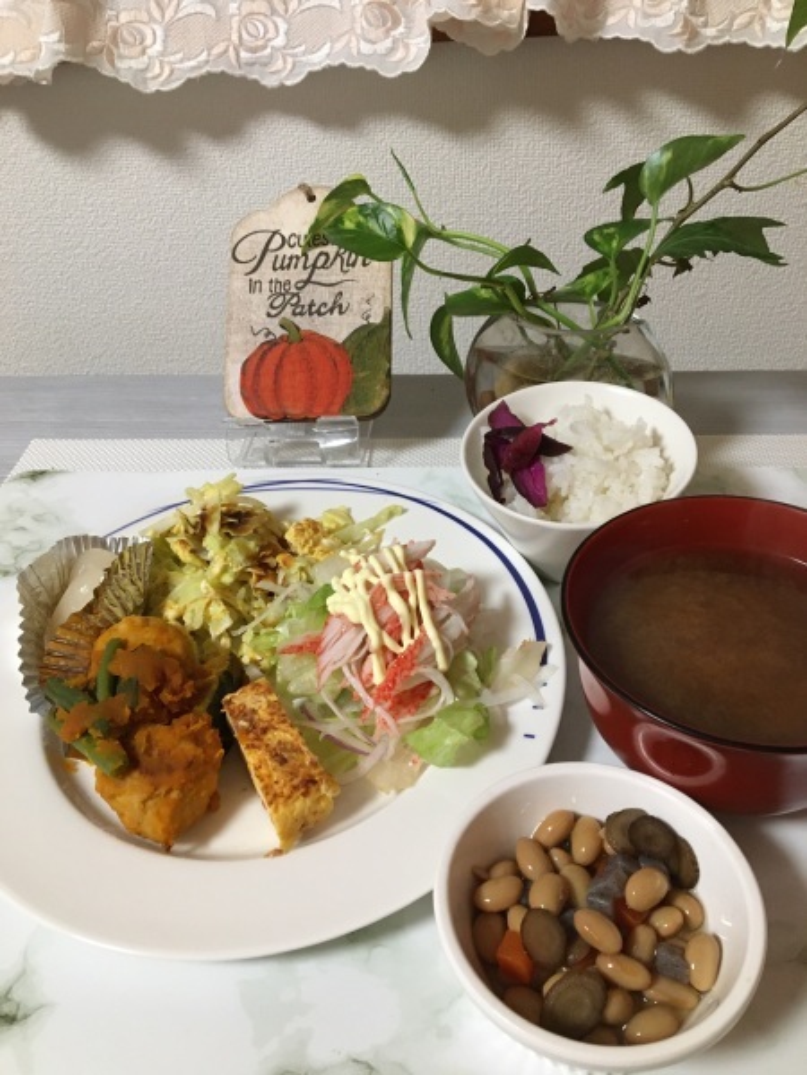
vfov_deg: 61.7
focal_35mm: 29
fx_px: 901
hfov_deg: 48.2
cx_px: 404
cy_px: 538
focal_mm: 4.15
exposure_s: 1/30
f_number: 2.2
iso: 160
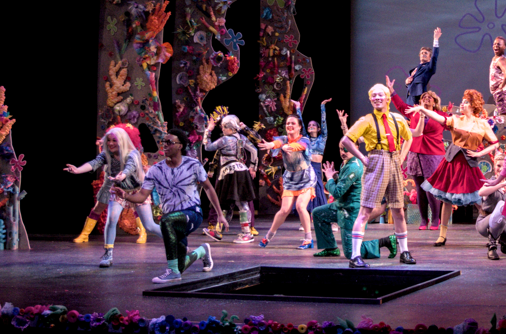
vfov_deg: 14.9
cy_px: 26
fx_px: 1261
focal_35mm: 90
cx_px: 414
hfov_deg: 22.3
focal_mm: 24
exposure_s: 1/160
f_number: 4
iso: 3200
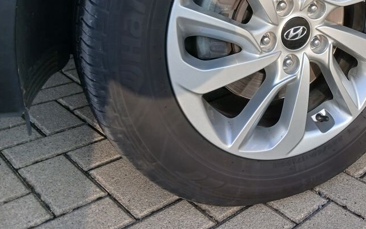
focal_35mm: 44
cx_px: 277
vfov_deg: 28.1
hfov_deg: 43.7
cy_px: 23
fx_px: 439
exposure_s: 1/100
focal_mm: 3.98
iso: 20
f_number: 1.8
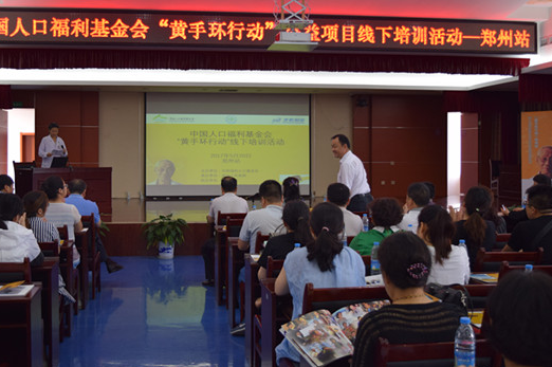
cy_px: 160
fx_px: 713
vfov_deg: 28.8
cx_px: 242
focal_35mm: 47
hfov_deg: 42.2
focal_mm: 27
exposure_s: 1/60
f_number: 4
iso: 400
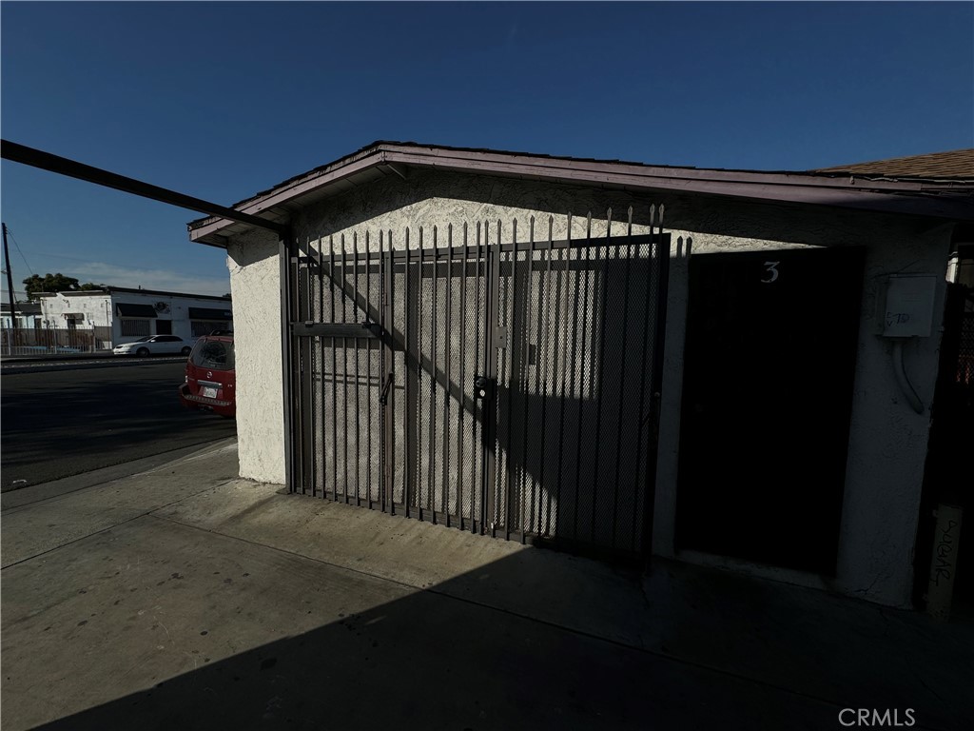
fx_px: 394
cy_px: 366
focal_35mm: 14
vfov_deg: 85.7
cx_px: 487
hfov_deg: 102.1
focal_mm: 2.22
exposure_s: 1/5263
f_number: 2.2
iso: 32
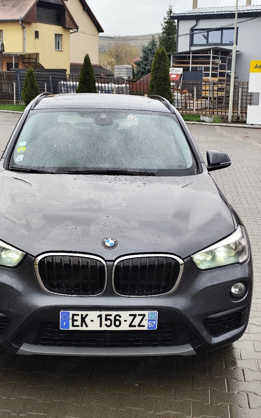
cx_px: 104
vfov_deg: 41.1
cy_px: 208
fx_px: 558
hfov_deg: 26.3
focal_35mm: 49
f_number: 1.65
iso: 50
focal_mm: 6.19
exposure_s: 1/294
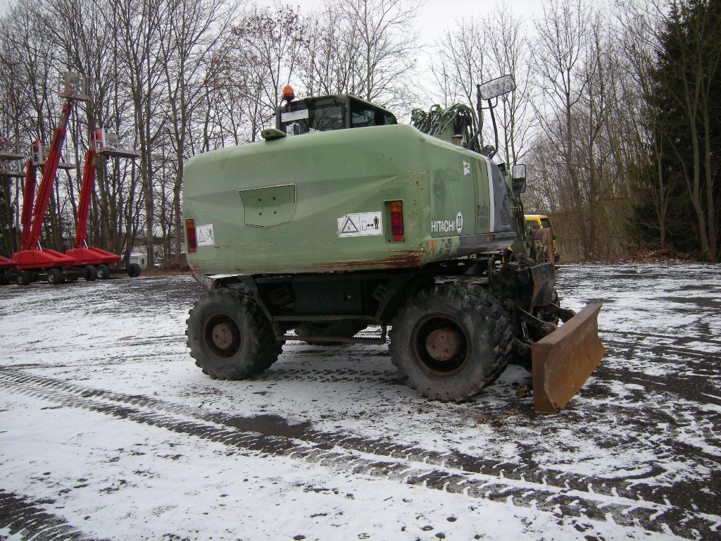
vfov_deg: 49.7
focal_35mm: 28
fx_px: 583
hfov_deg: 63.4
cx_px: 360
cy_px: 270
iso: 64
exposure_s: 1/93.3
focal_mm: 4.7
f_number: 2.8
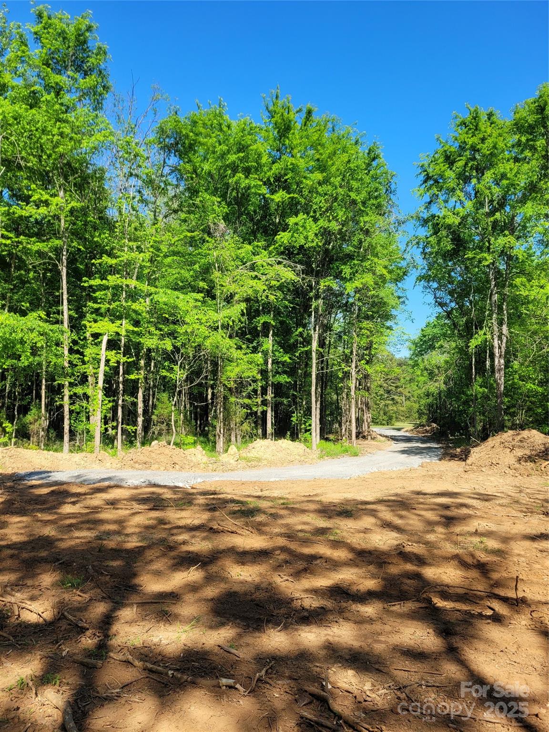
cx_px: 274
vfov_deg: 67.3
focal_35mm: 26
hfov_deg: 53.1
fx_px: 550
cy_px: 366
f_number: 1.8
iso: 40
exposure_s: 1/1242
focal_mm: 5.4
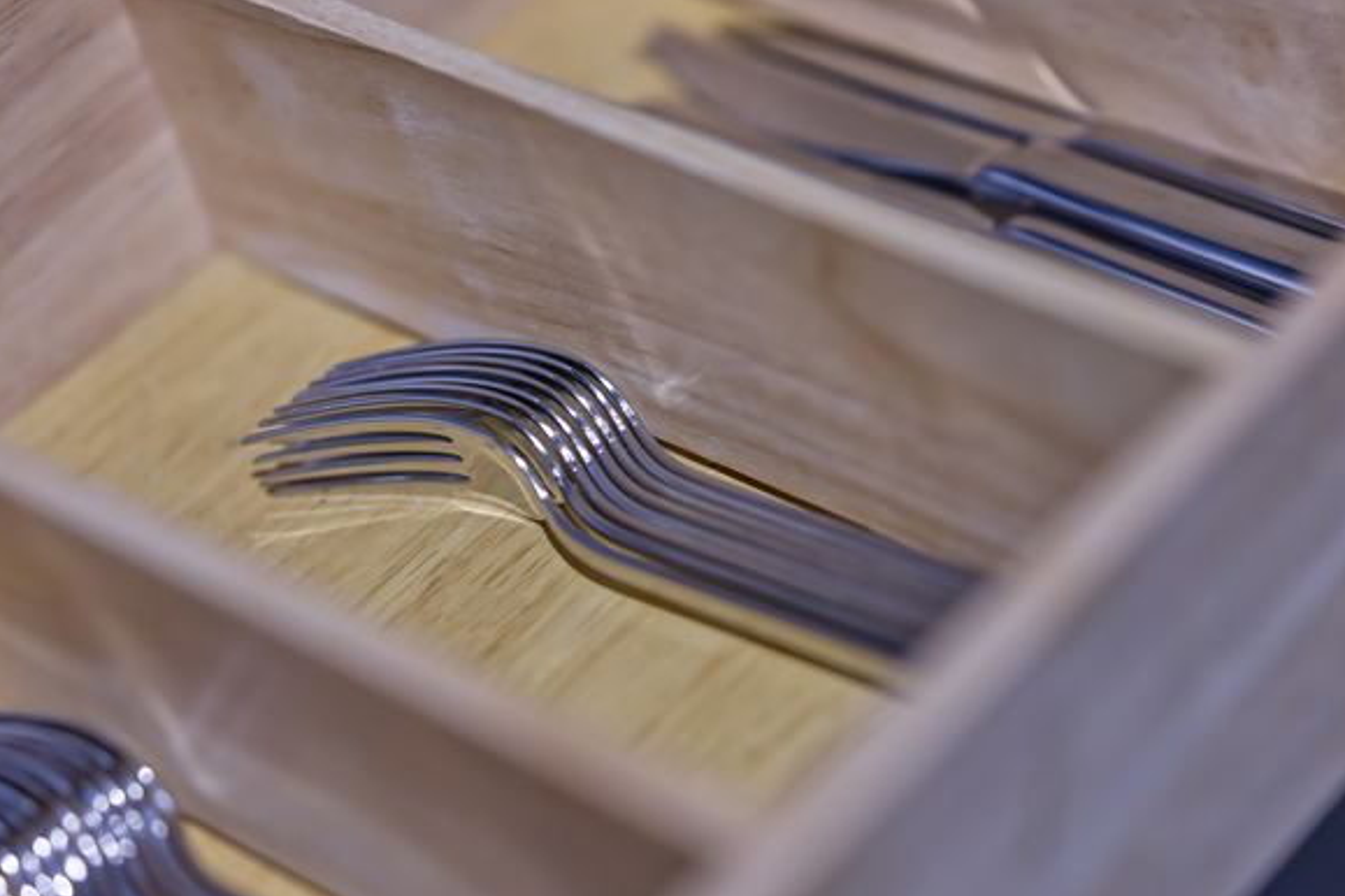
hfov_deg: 21.7
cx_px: 720
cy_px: 449
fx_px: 3512
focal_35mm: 94
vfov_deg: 14.6
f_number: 1.8
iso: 1000
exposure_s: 1/1250
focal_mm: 85
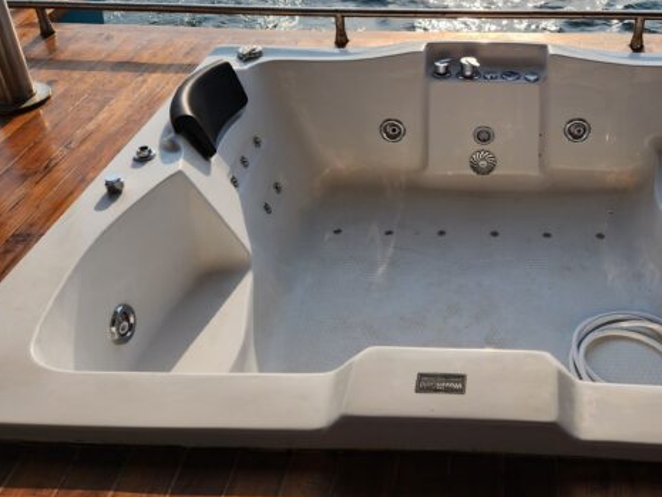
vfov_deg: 37.1
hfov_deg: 47.5
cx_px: 480
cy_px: 144
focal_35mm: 38
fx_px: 727
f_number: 1.8
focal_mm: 5.4
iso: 20
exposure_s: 1/3117
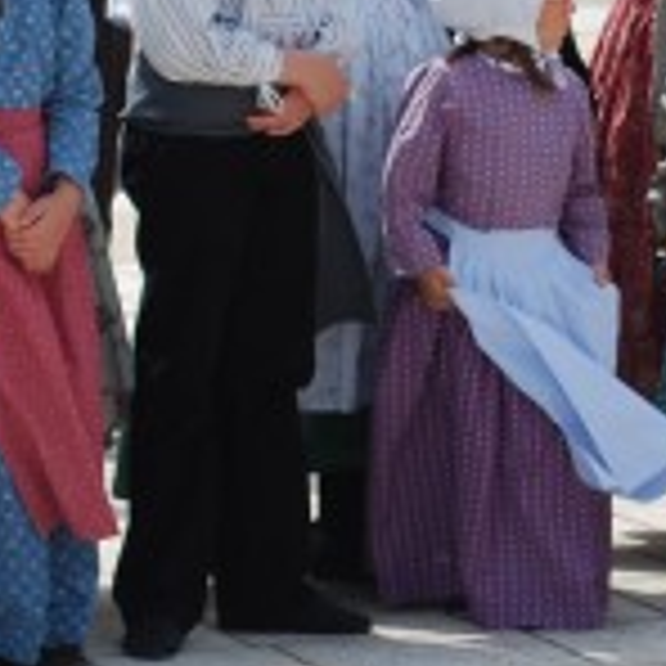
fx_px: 5768
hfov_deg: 6.6
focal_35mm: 265
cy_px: 83
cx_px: 590
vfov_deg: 6.6
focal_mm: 48
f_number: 7.1
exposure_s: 1/200
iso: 100
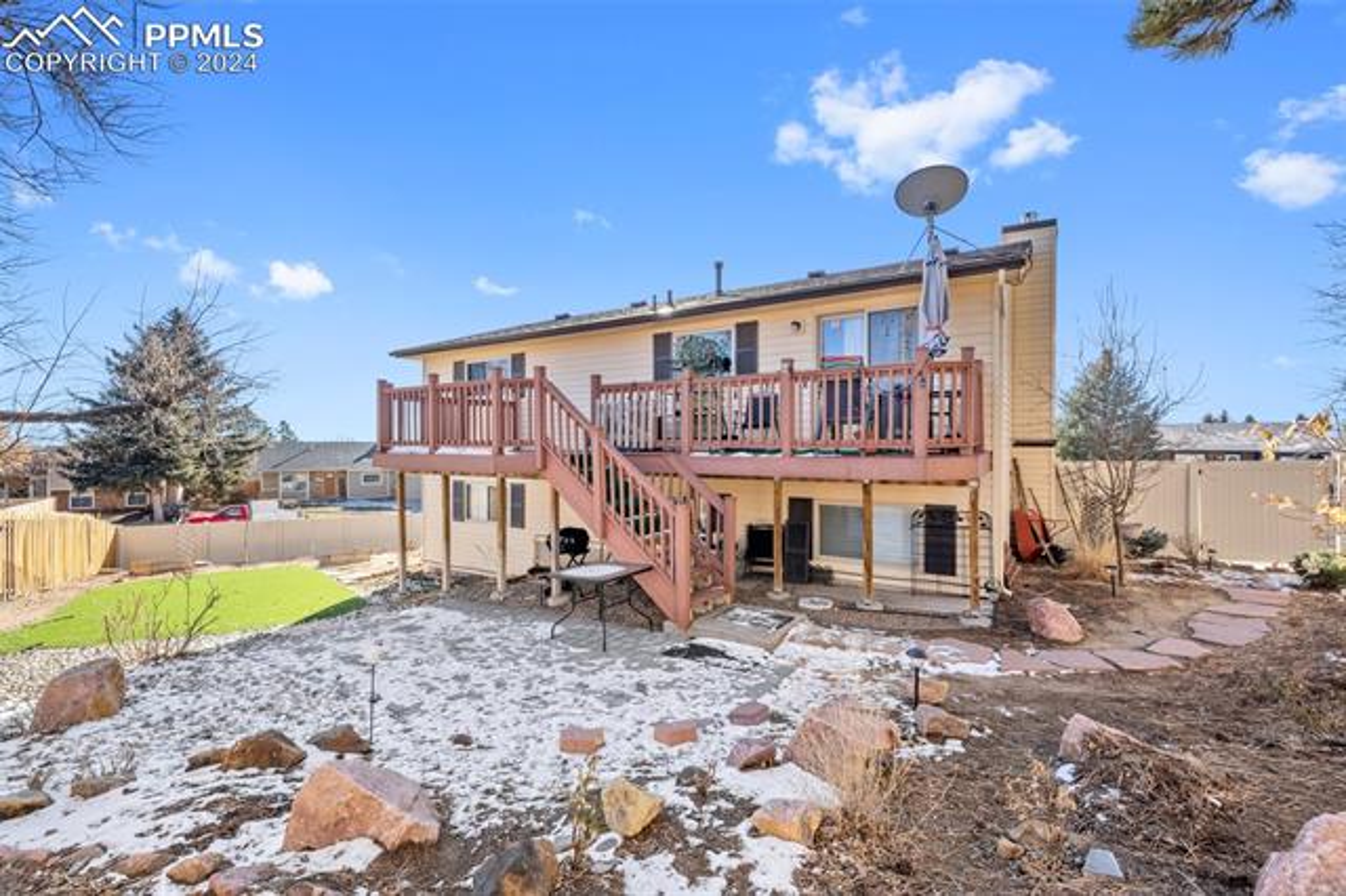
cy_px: 448
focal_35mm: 15
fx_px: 561
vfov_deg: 77.3
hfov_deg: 100.4
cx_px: 673
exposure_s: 1/30
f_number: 10
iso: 160
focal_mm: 15
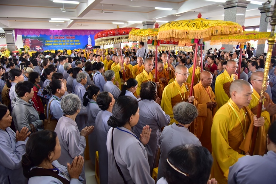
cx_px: 138
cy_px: 92
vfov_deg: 53.2
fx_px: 184
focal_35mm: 24
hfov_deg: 73.7
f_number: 4
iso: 640
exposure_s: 1/40
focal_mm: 24
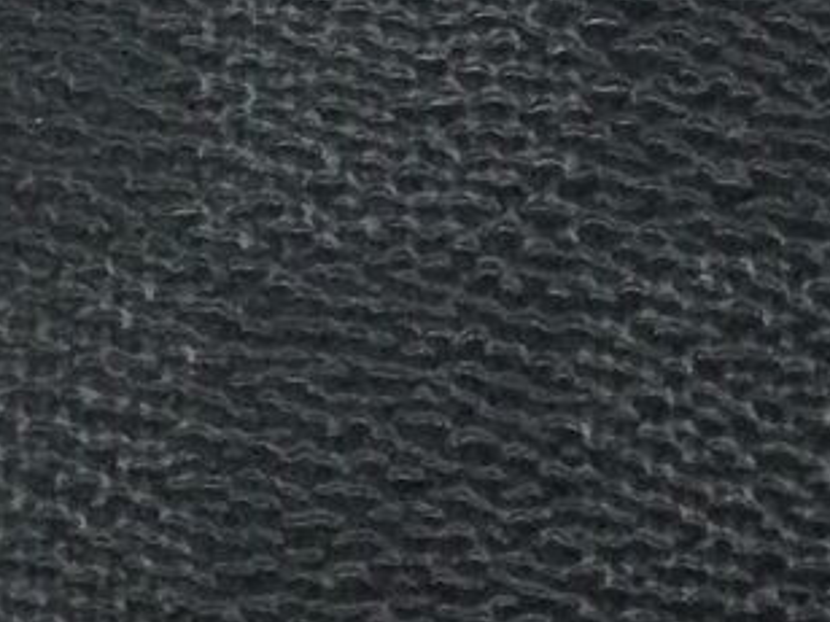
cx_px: 550
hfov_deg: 9.6
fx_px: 4939
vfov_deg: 7.1
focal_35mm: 206
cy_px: -423
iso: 32
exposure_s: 1/30
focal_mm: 3.3
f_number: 2.4
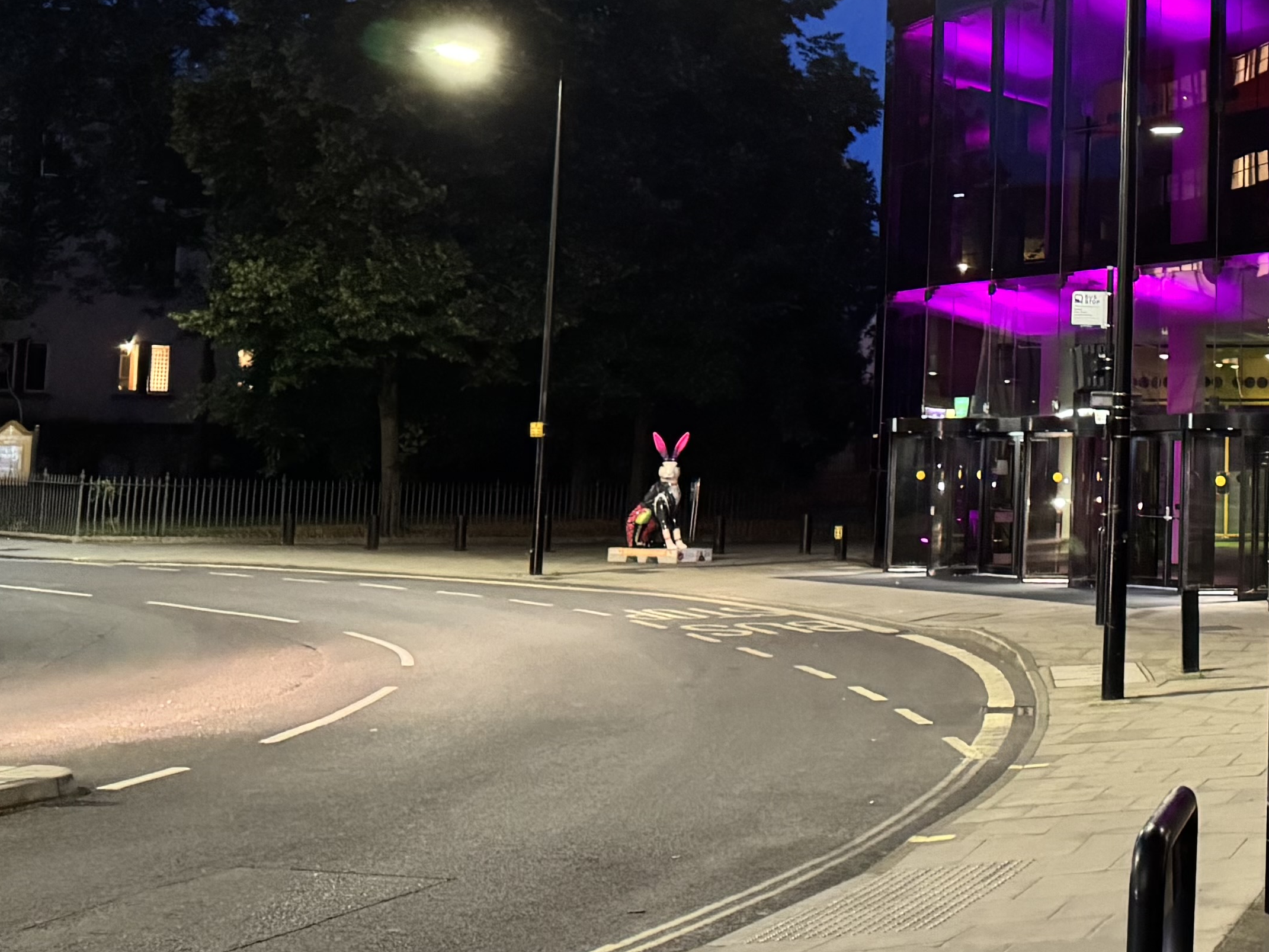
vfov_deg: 22.5
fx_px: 2346
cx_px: 1439
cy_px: 149
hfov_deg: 27.4
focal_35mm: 64
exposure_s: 1/30
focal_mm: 6.76
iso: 1250
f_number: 1.78
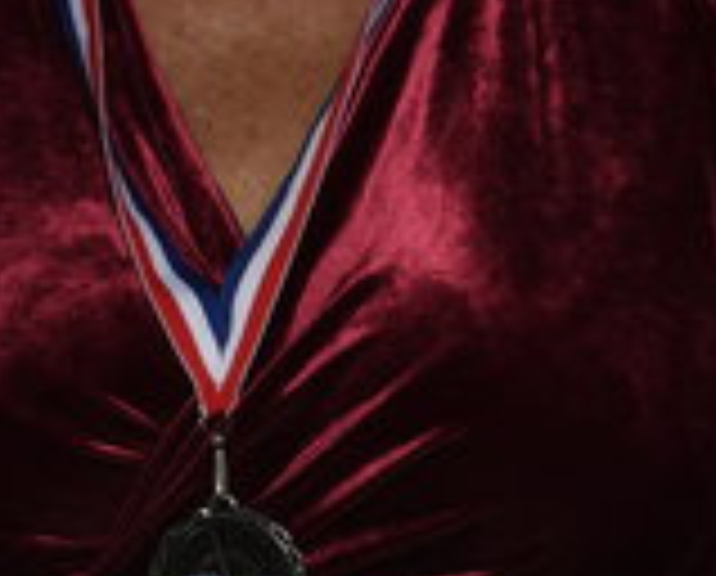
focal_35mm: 388
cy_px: 18
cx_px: 160
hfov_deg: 5.0
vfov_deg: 4.0
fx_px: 8242
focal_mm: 66
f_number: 9
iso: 320
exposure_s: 1/125
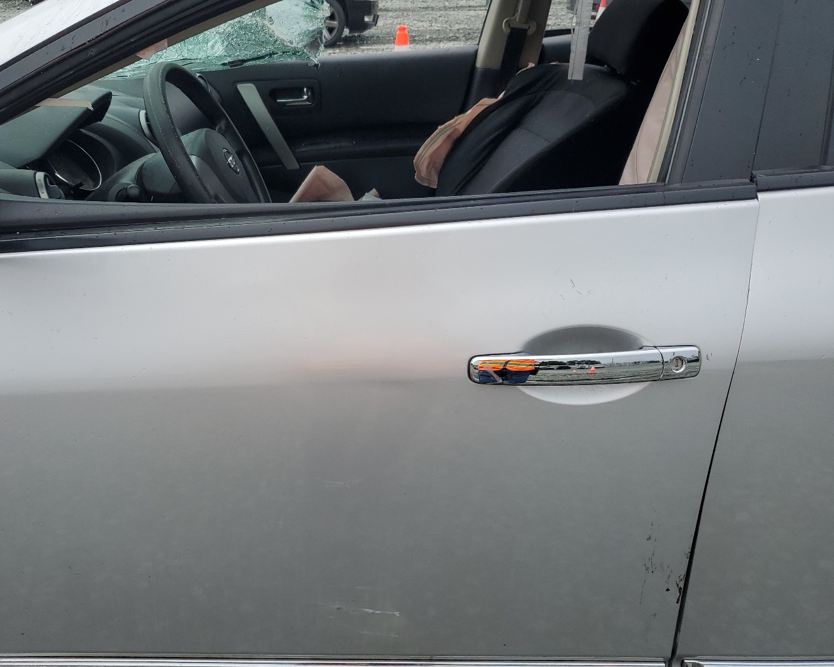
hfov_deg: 56.8
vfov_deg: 47.1
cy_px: 332
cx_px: 337
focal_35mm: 31
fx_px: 765
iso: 50
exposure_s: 1/1111
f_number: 1.5
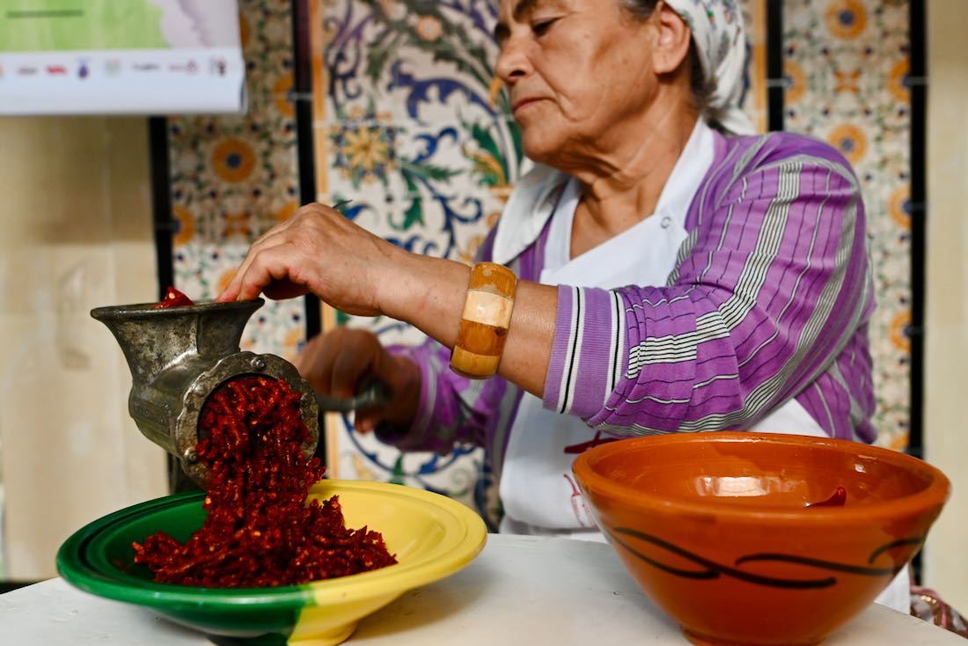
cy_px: 323
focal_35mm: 36
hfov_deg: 53.1
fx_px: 968
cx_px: 484
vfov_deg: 36.9
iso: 640
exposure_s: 1/125
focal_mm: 24
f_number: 2.8
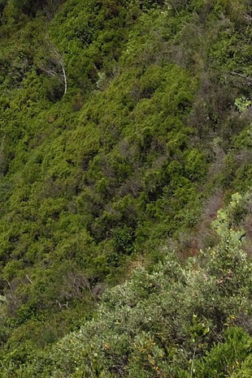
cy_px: -311
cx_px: -124
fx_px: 2818
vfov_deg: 7.5
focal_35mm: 268
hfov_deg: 5.1
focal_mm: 52
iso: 200
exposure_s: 1/320
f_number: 11
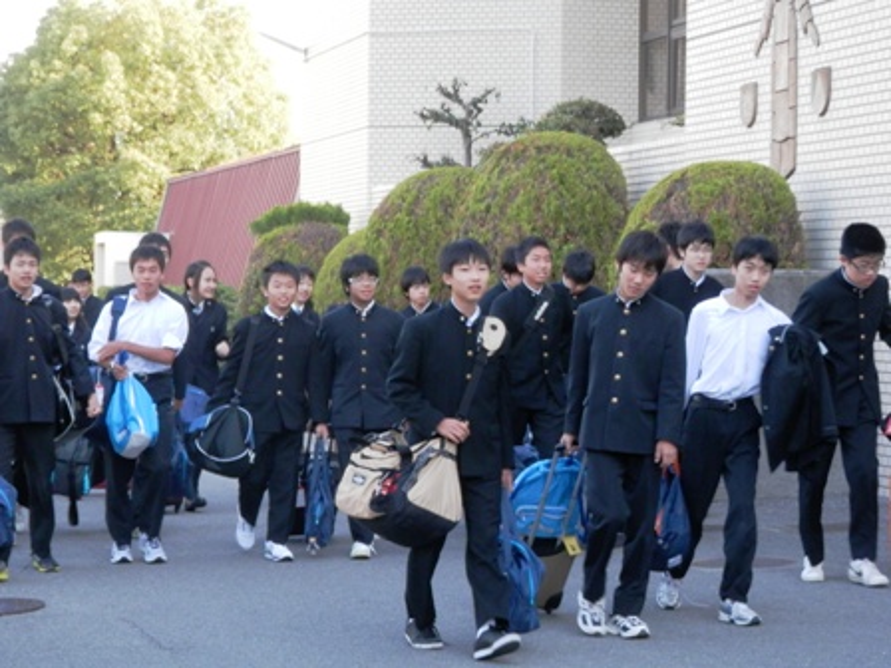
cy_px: 334
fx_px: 2497
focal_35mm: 97
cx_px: 446
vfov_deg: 15.2
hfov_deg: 20.2
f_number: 4.9
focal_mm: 17.3
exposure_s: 1/80
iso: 200
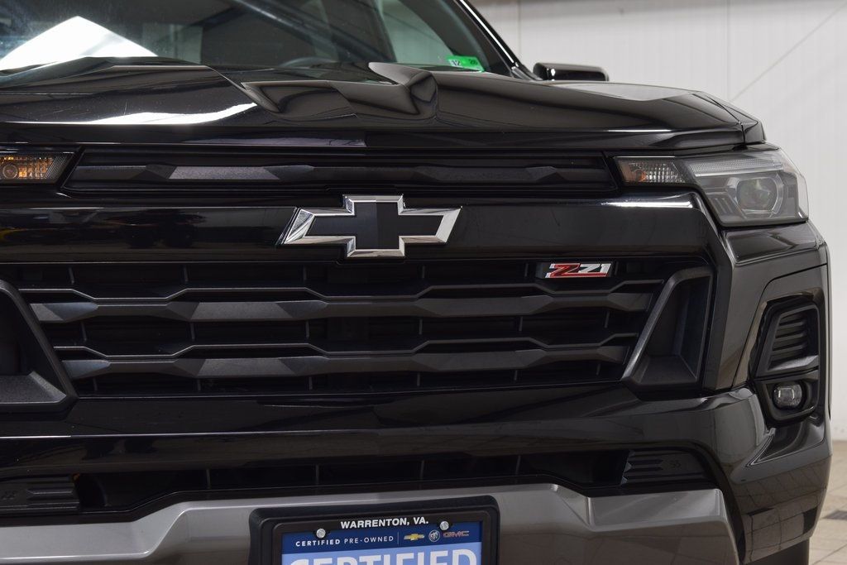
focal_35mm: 78
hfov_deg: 26.0
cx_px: 424
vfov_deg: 17.5
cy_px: 282
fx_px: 1835
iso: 450
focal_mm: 52
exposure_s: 1/15
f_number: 6.3
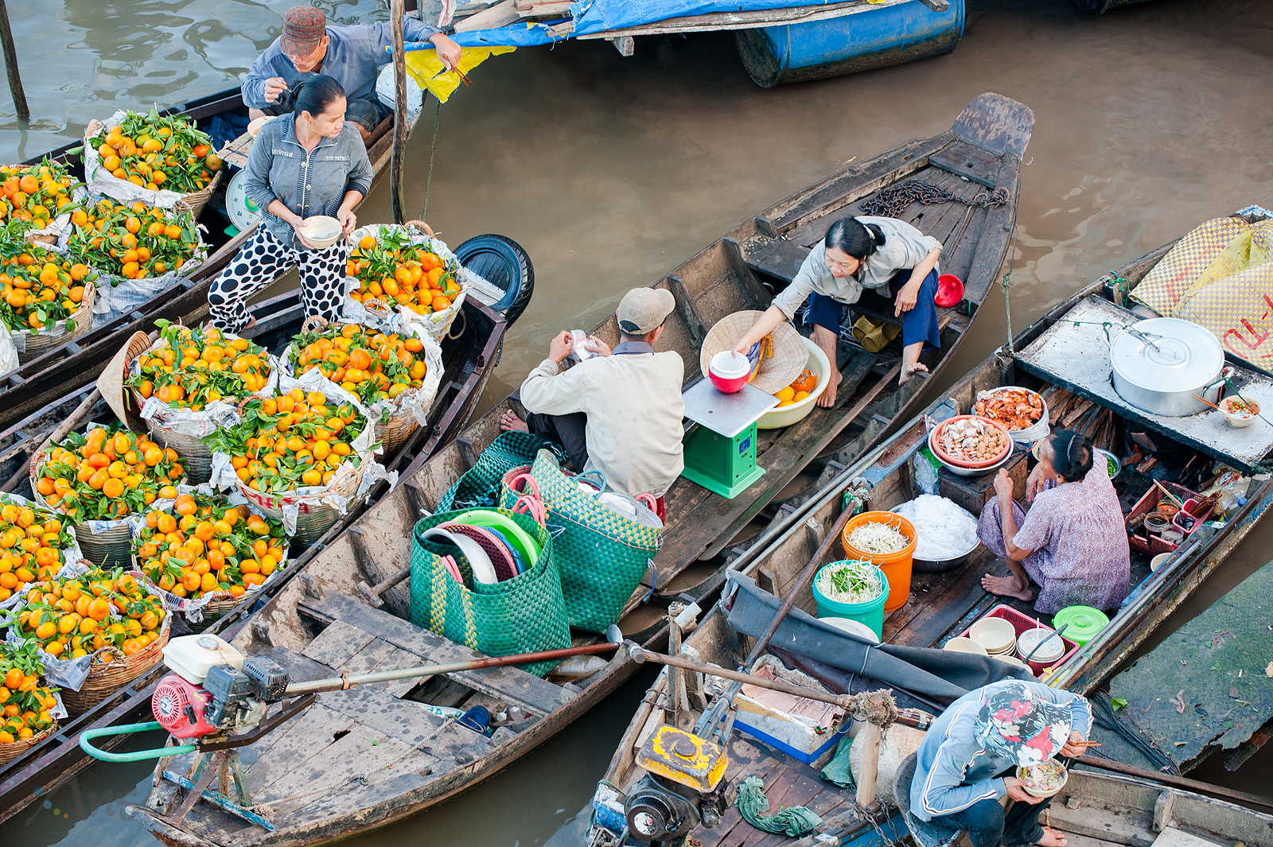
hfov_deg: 18.6
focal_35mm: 110
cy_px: 424
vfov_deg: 12.4
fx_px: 3888
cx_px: 636
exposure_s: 1/60
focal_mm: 110
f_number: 5.6
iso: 400
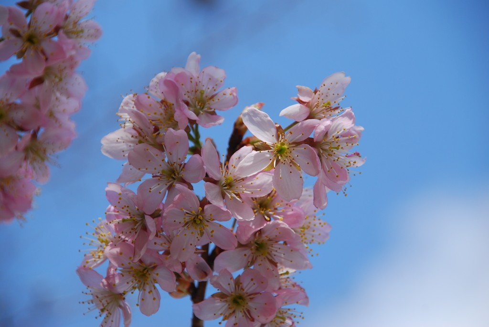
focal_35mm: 300
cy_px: 164
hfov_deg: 6.9
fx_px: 4079
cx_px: 244
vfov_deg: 4.6
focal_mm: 200
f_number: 6.3
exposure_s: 1/250
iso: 100
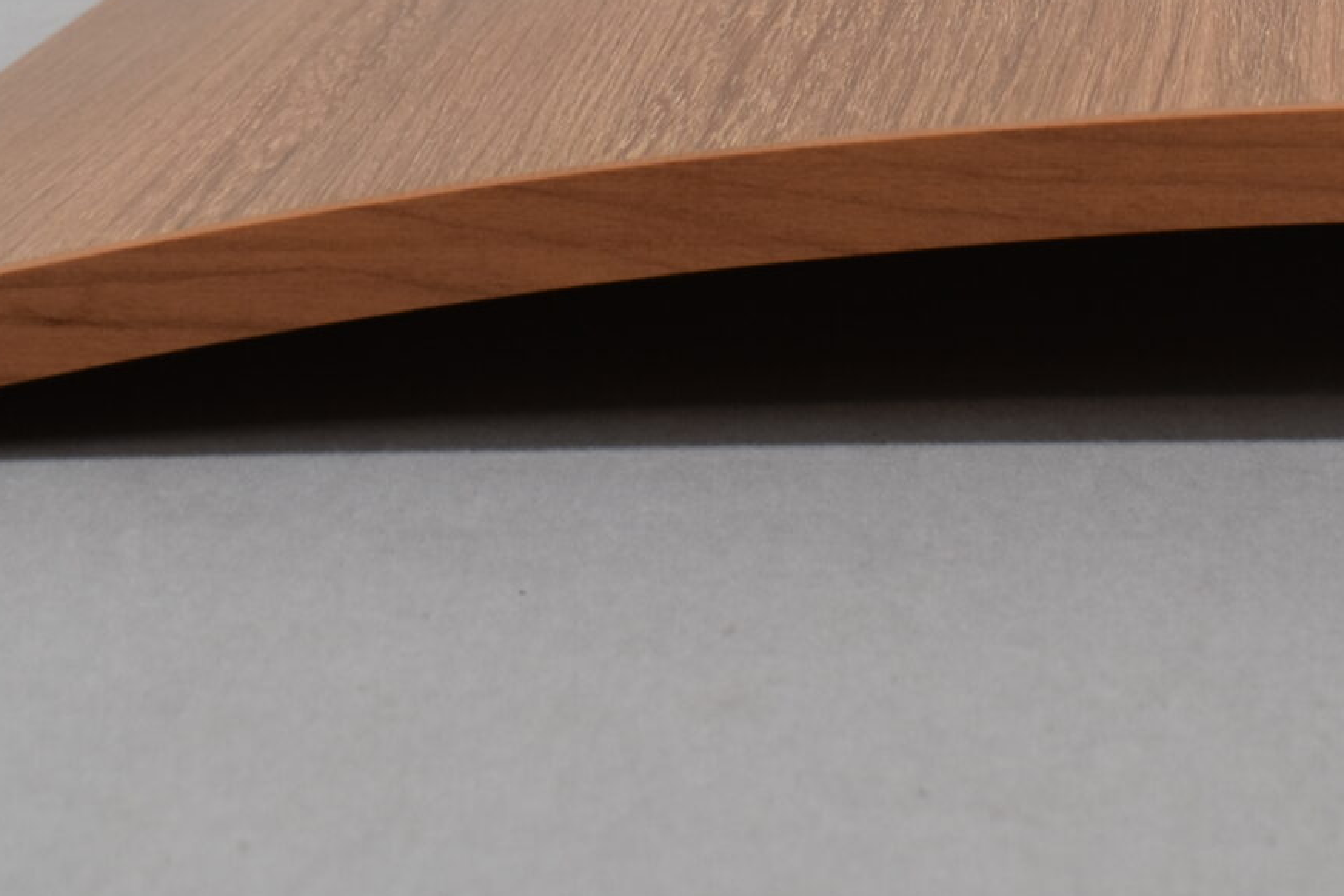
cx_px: 1359
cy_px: 112
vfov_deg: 15.4
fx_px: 3285
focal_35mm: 88
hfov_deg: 22.2
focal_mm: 20
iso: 400
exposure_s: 1/125
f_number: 5.6
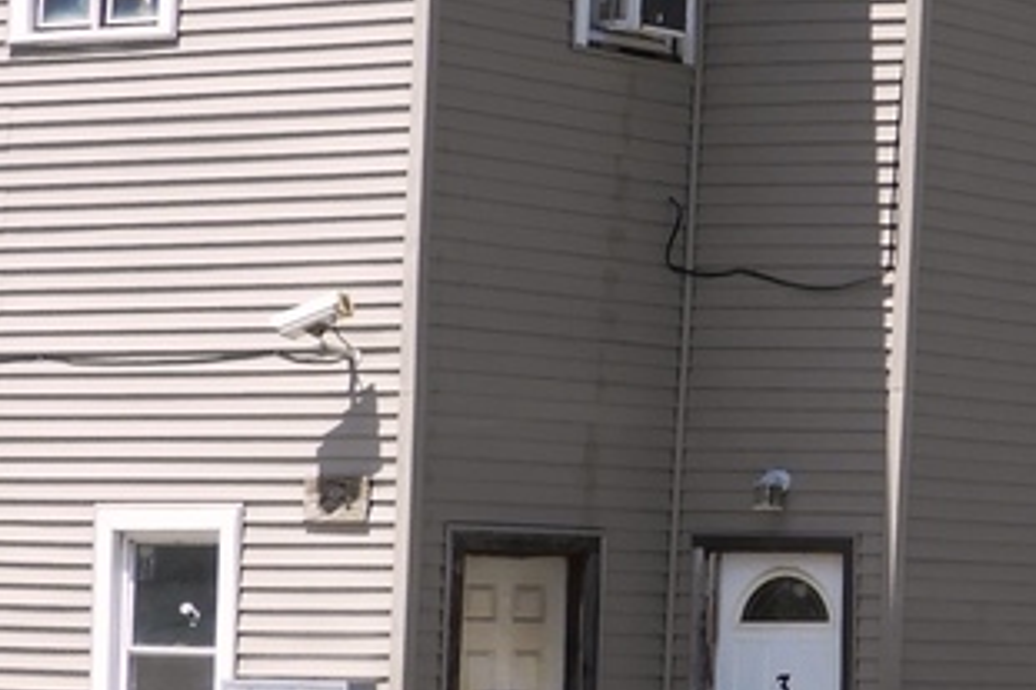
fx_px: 4573
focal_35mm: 159
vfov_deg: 8.6
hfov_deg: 12.1
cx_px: 1692
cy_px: 323
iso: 100
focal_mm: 5.9
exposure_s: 1/1000
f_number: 3.6
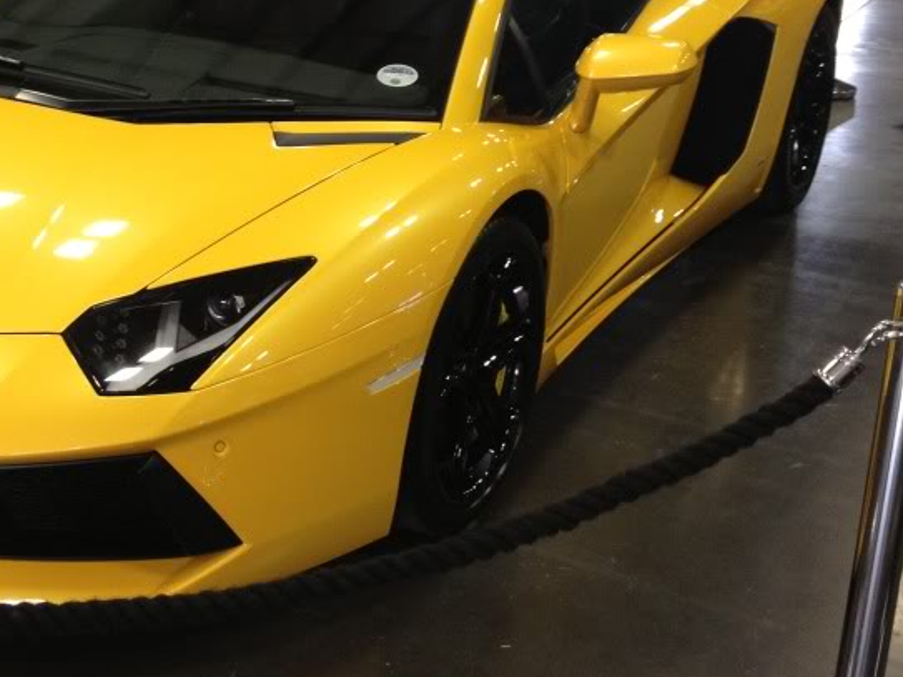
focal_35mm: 66
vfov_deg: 22.1
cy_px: 210
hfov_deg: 29.0
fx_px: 1721
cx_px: 226
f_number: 2.4
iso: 160
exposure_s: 1/20
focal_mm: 4.3
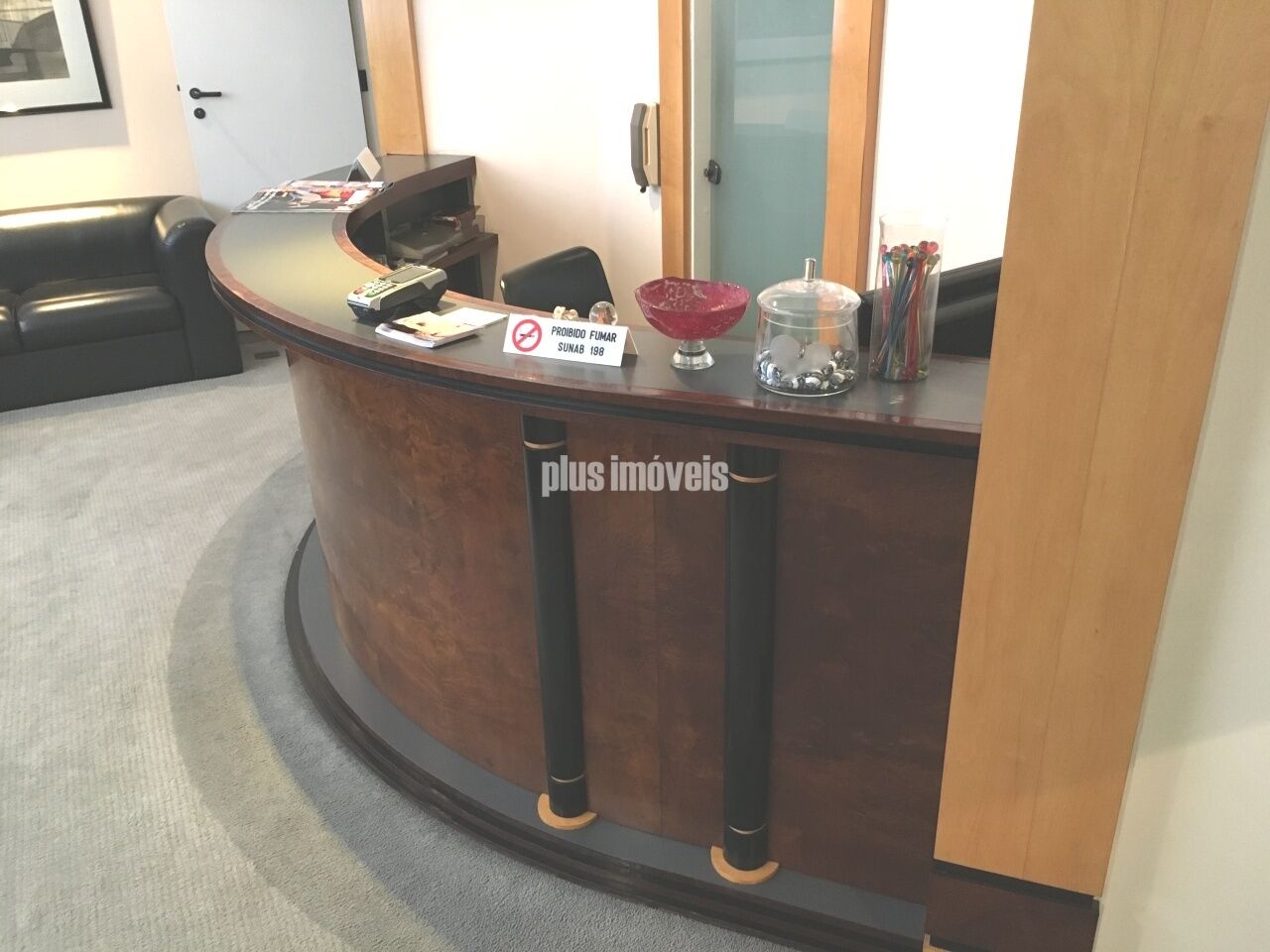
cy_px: 476
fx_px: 1064
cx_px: 635
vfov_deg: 48.2
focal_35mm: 29
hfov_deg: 61.7
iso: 200
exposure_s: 1/15
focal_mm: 4.15
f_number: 2.2
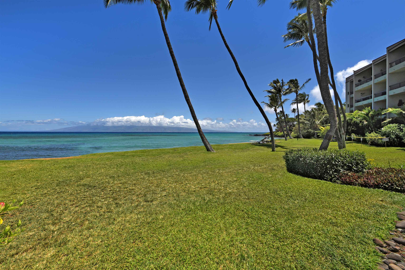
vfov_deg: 81.2
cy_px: 135
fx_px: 158
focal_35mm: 14
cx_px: 202
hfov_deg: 104.2
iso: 100
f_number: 13
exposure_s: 1/200
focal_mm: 14
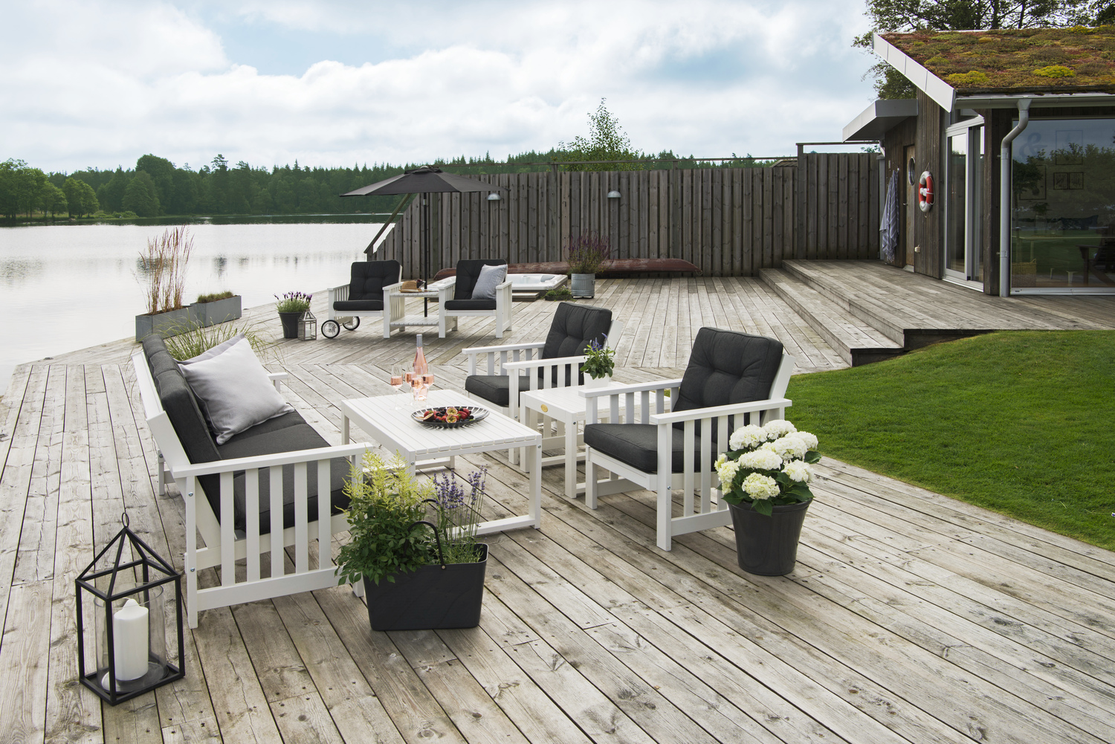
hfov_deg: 63.6
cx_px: 558
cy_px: 372
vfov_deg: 45.0
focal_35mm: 29
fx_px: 898
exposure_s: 1/160
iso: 100
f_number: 11
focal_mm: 29
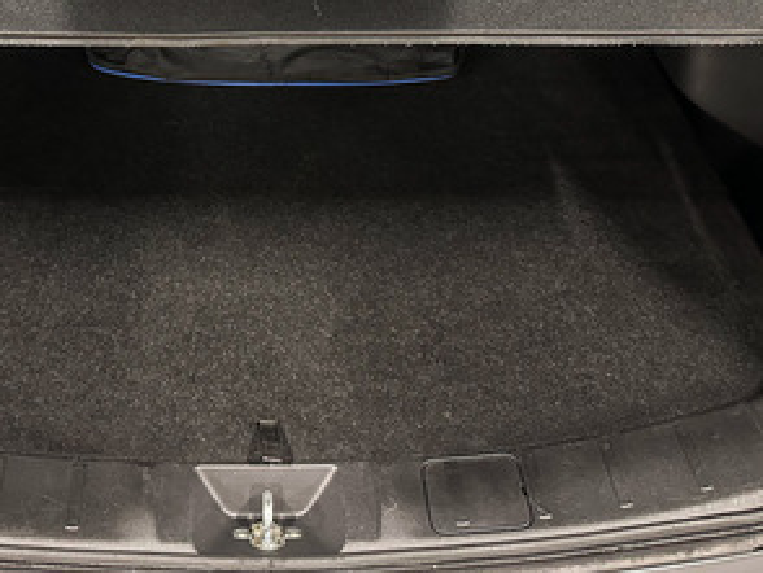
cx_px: 262
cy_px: -54
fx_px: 1169
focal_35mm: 53
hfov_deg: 35.8
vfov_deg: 25.6
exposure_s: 1/25
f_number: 1.78
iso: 1000
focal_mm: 6.86
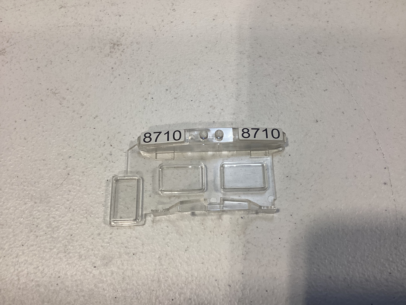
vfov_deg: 45.4
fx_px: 364
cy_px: 152
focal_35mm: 31
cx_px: 203
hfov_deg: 58.4
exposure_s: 1/60
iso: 64
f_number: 2.4
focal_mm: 3.3
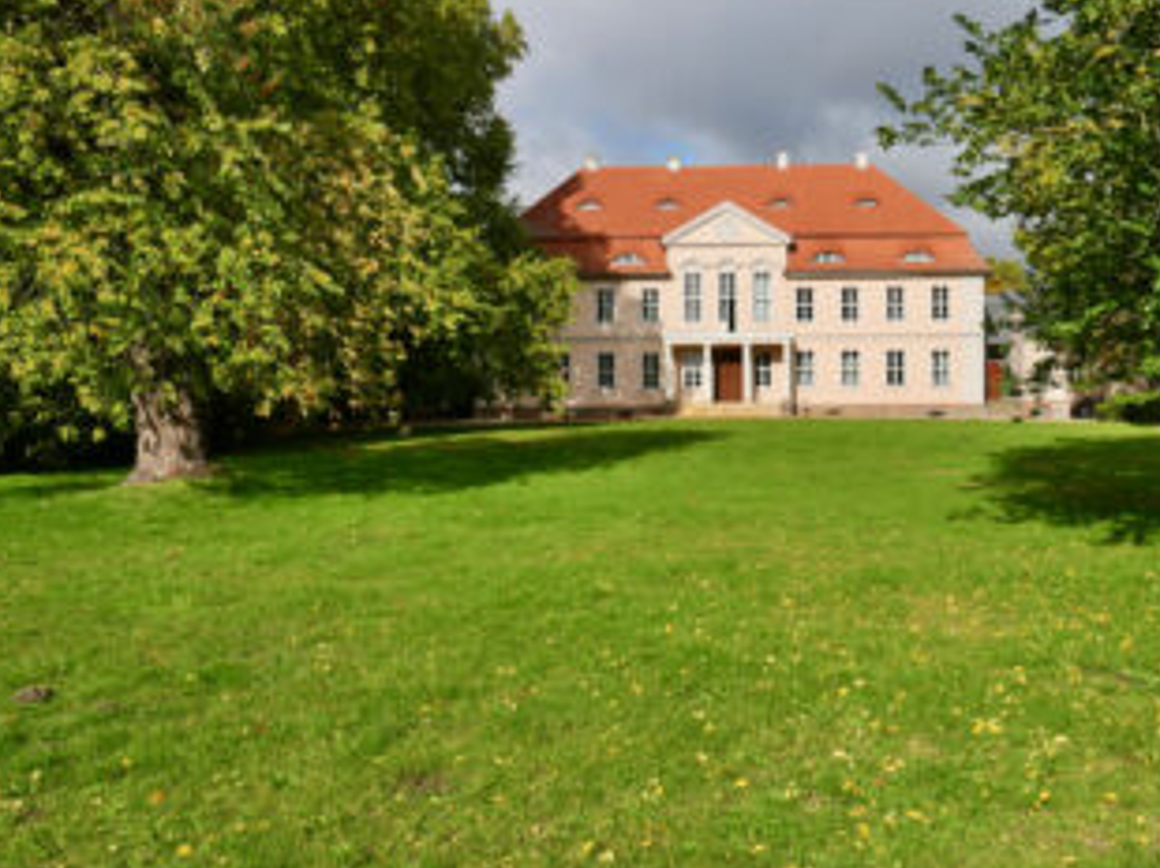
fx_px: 1038
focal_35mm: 31
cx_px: 726
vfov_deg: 45.4
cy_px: 419
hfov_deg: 57.7
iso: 200
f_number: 11
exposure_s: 1/400
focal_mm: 12
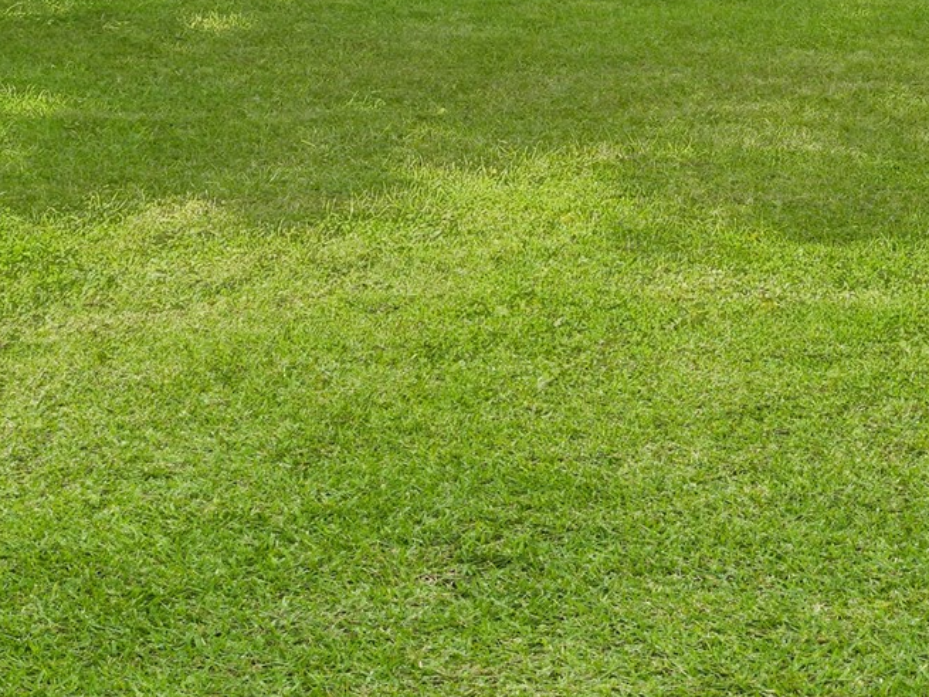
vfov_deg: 24.5
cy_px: -236
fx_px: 1368
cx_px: 891
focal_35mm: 51
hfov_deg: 34.7
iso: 80
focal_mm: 16
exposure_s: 1/160
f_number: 7.1
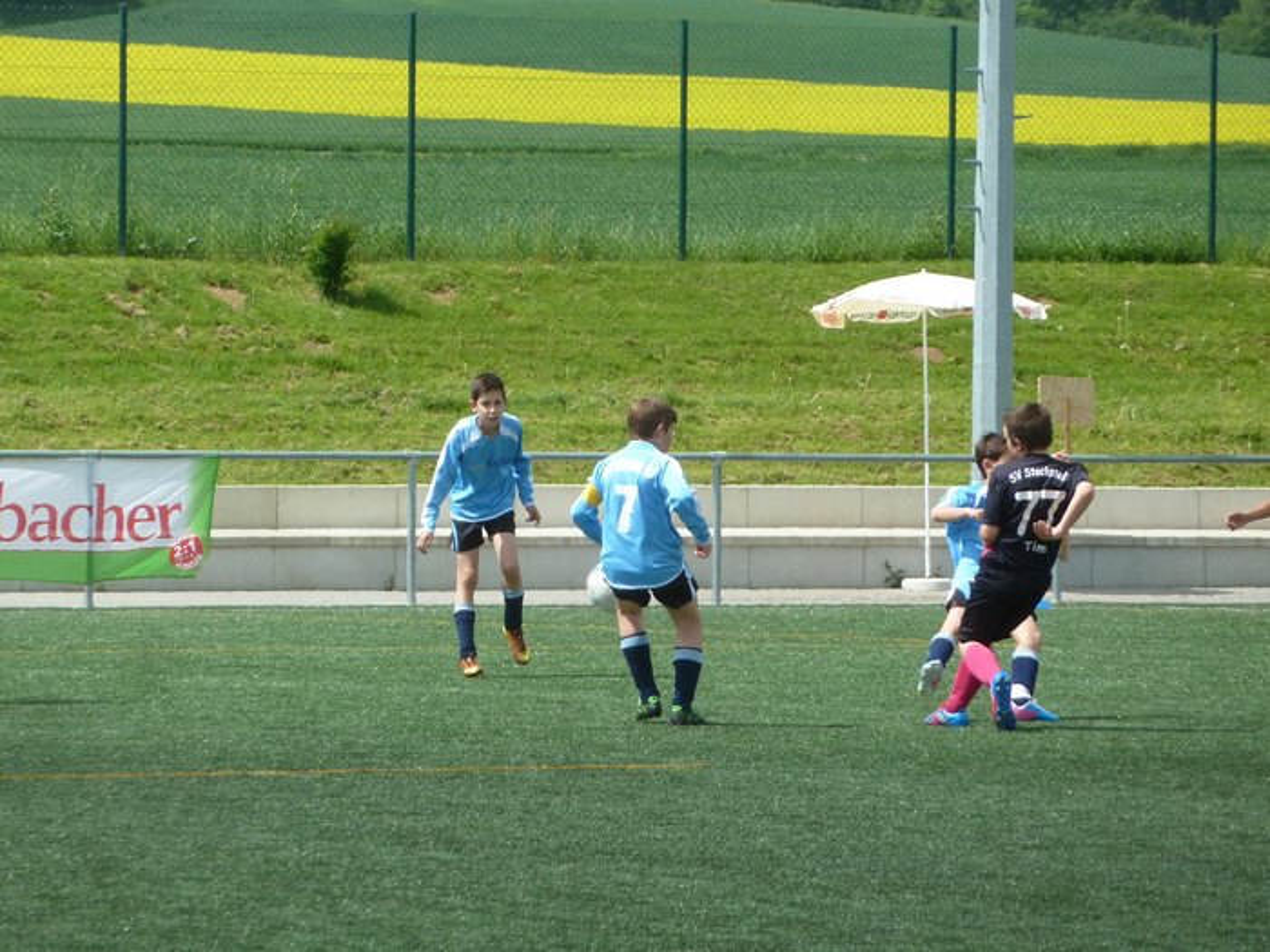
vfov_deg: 5.0
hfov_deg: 6.6
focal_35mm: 300
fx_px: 11006
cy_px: 476
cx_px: 635
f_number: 4.9
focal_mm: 49.2
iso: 160
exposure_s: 1/640
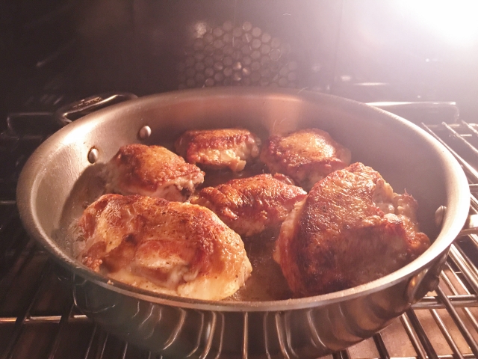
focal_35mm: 29
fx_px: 400
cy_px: 180
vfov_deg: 48.2
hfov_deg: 61.7
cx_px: 239
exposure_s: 1/15
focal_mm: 4.15
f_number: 2.2
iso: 125
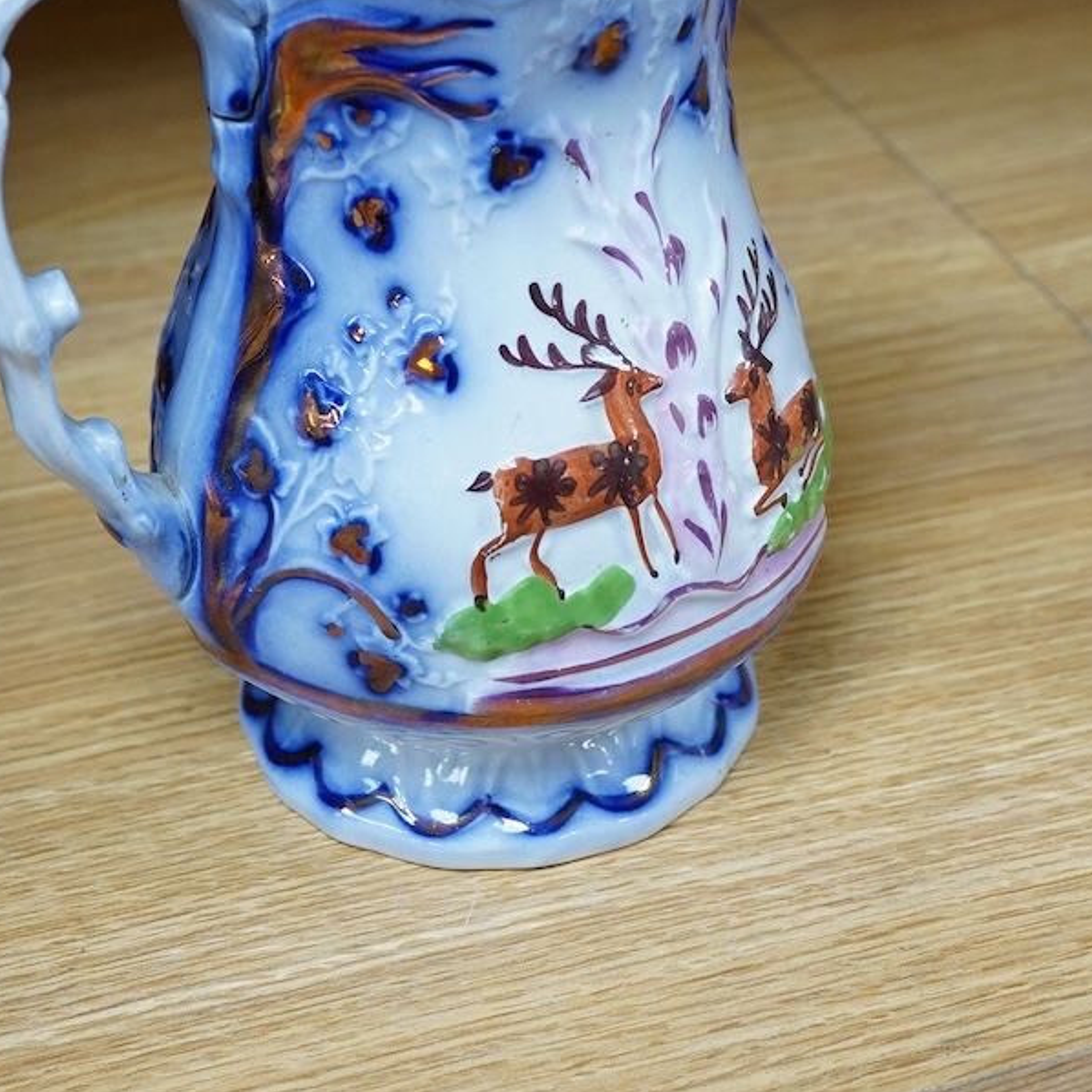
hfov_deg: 23.9
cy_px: 114
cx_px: 427
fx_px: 2570
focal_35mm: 72
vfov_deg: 23.4
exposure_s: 1/160
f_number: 9
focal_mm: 30
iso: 2500
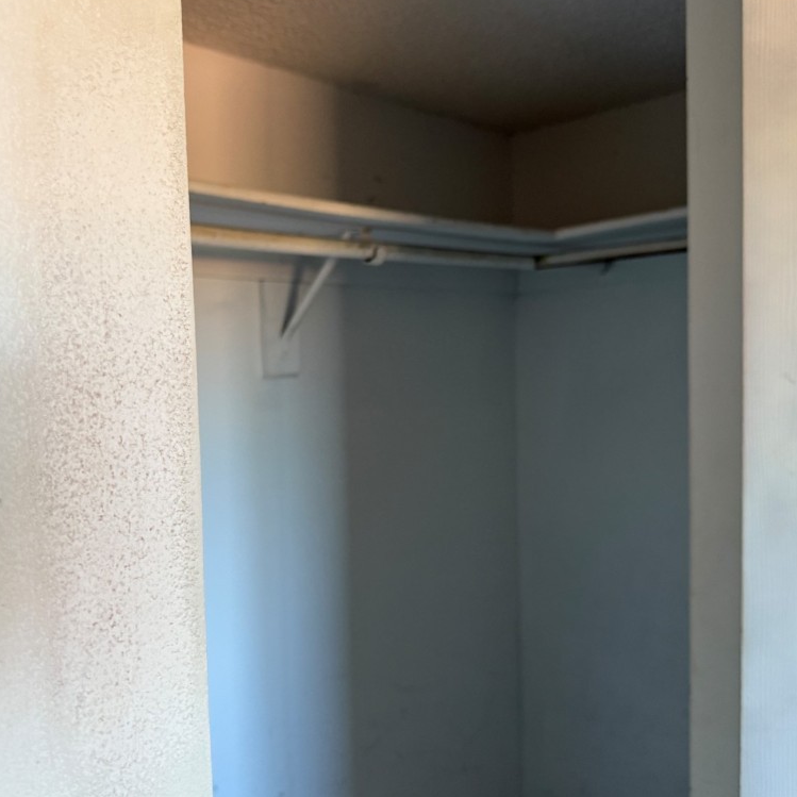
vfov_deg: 55.6
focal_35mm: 29
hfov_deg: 55.6
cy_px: 399
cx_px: 404
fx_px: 755
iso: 250
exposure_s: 1/60
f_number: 1.78
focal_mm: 6.76
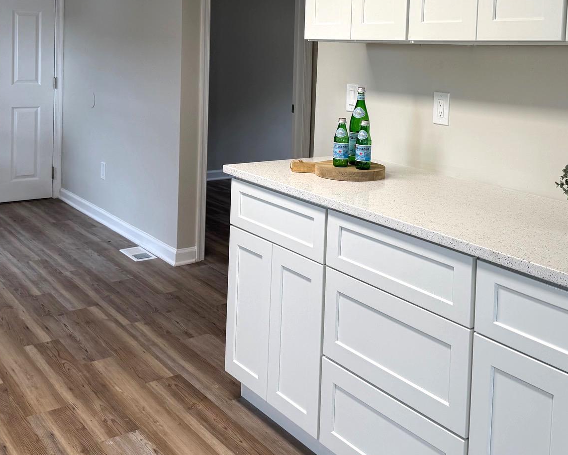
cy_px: 88
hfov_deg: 43.6
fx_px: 706
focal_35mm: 42
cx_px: 343
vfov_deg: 34.5
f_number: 1.78
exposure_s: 1/120
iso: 100
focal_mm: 6.76
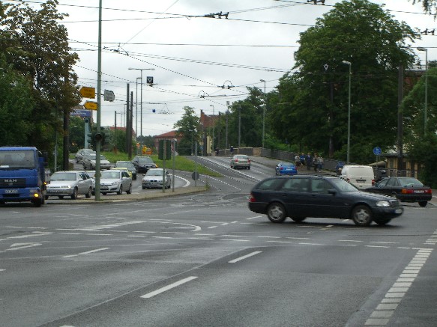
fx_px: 1439
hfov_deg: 17.3
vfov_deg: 13.0
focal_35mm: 114
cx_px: 218
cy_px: 164
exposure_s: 1/125
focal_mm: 23.7
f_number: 5.1
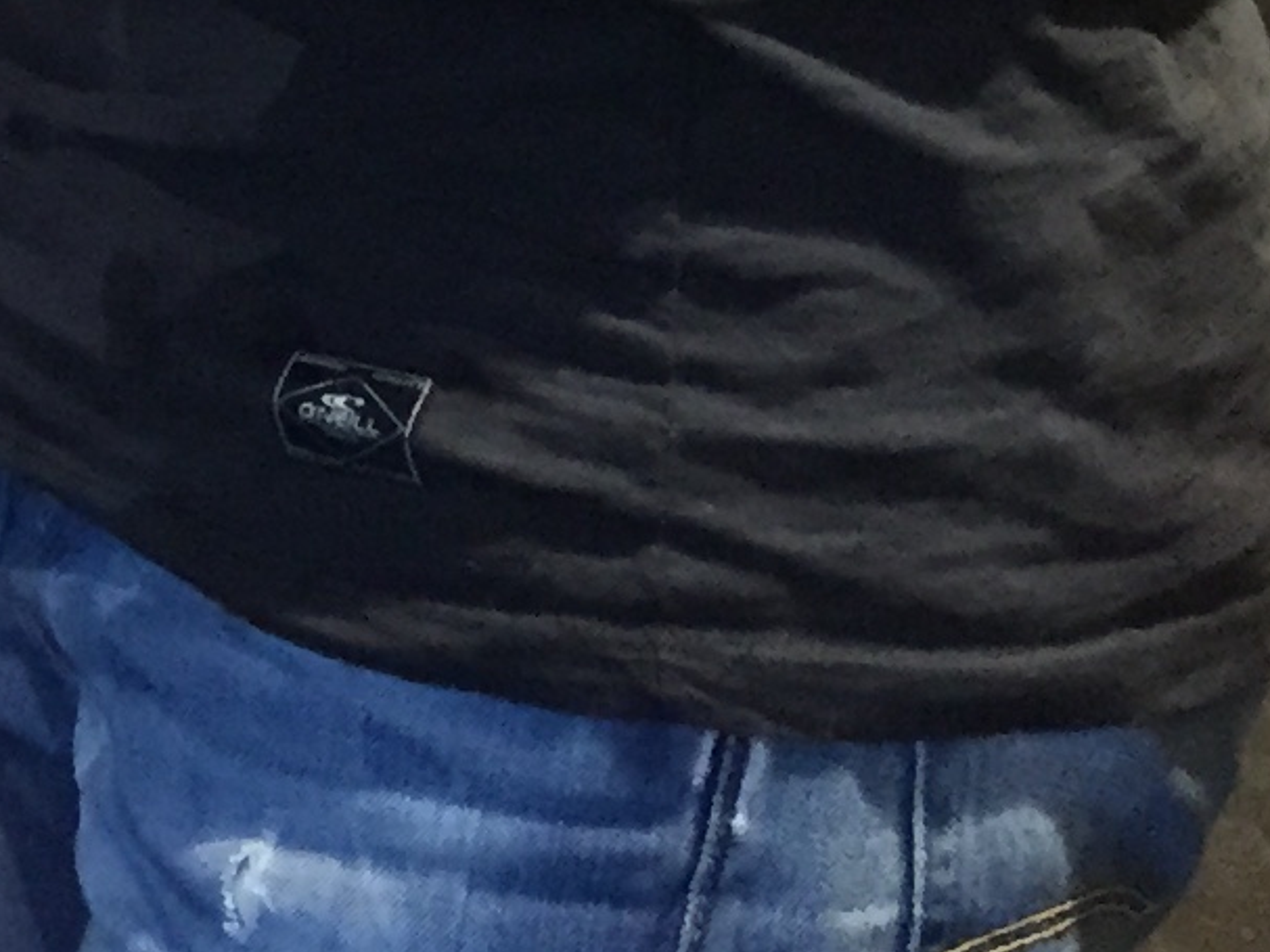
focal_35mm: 156
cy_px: -1458
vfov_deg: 8.5
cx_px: -1665
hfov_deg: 10.9
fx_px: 5722
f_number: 2.2
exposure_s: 1/30
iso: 200
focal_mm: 4.15
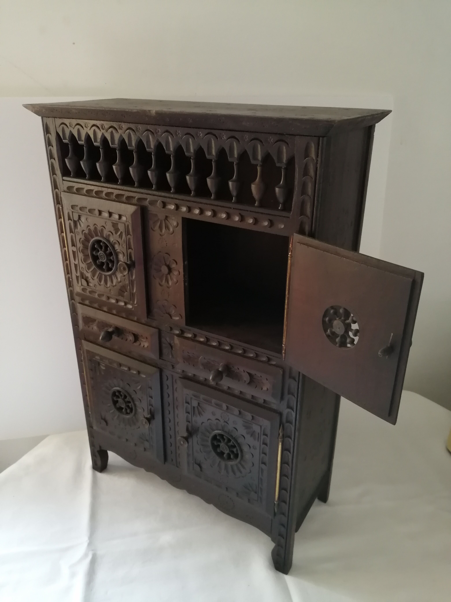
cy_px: 301
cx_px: 226
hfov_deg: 53.1
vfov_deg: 67.3
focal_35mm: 26
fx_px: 452
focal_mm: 3.62
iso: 320
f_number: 1.8
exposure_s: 1/30
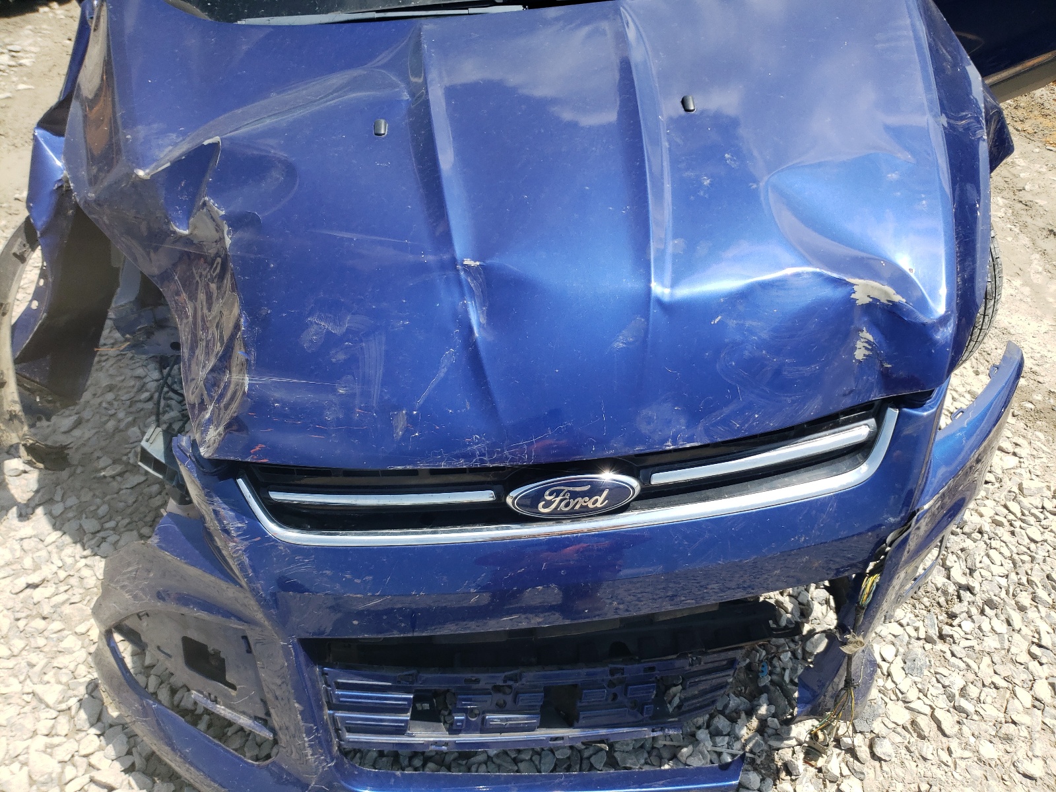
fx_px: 793
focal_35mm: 26
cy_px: 396
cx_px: 528
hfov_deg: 67.3
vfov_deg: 53.1
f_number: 1.5
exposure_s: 1/2000
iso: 50
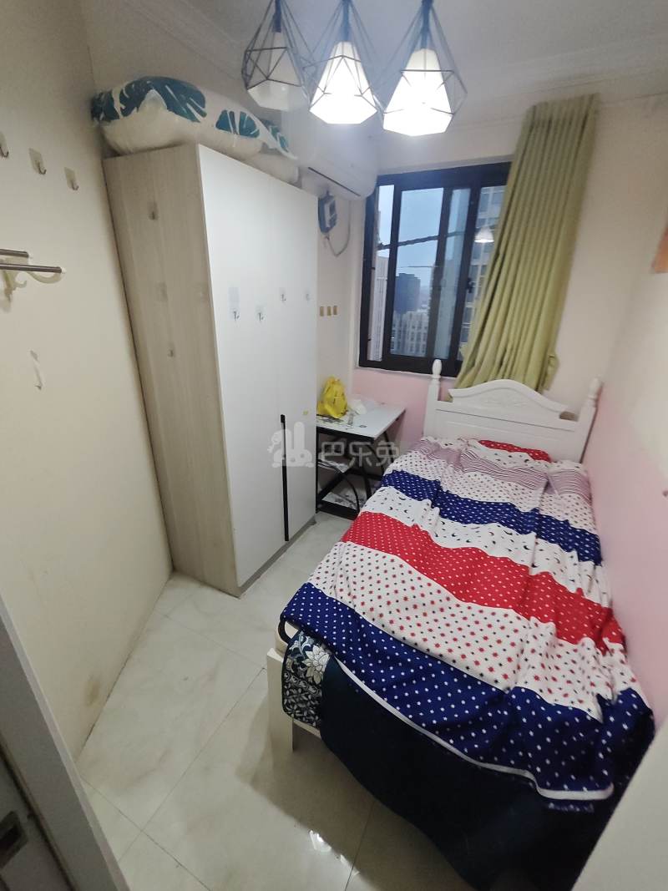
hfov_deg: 81.7
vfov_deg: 98.2
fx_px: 386
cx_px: 334
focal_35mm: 15
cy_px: 446
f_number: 2.2
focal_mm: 1.91
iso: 200
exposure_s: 1/50
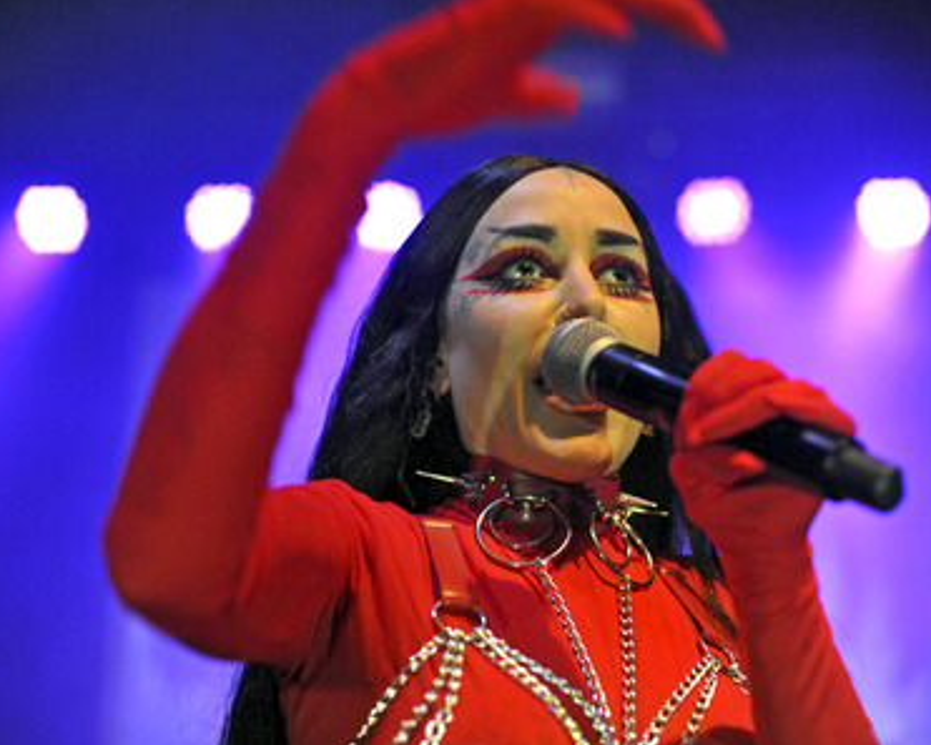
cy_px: 371
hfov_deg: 33.0
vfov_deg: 26.7
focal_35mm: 57
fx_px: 1571
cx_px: 496
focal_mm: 50
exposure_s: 1/160
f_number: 2.5
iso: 4000
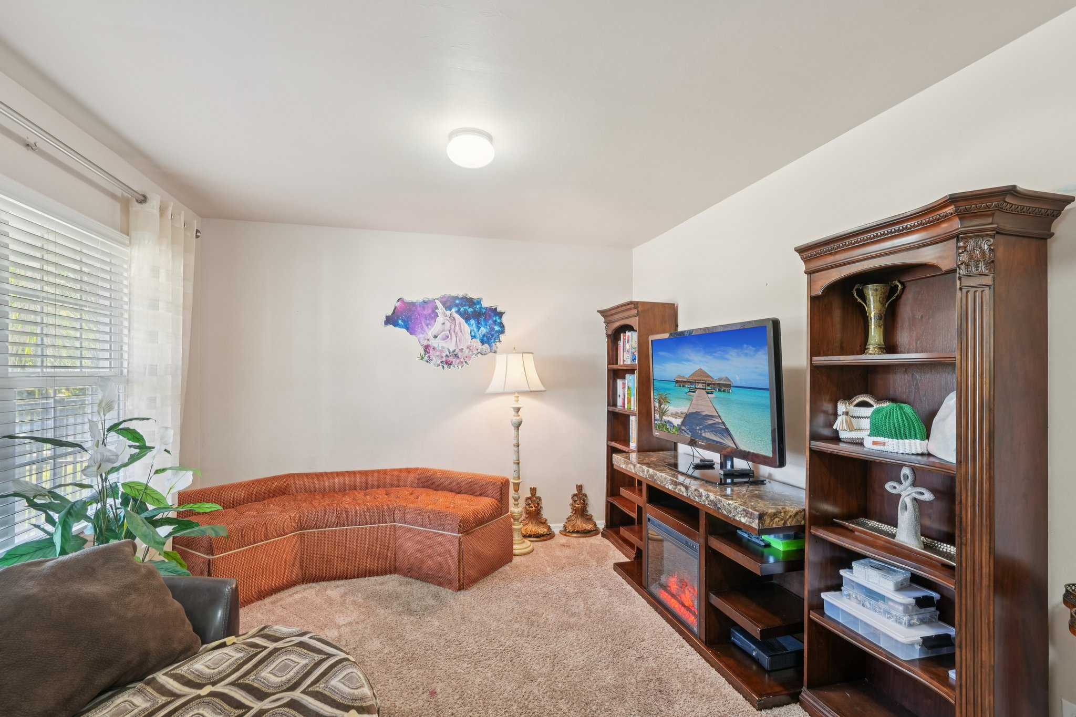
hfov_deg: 96.7
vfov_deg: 73.7
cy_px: 358
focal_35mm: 16
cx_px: 538
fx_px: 478
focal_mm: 16
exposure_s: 1/10
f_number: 8
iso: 400
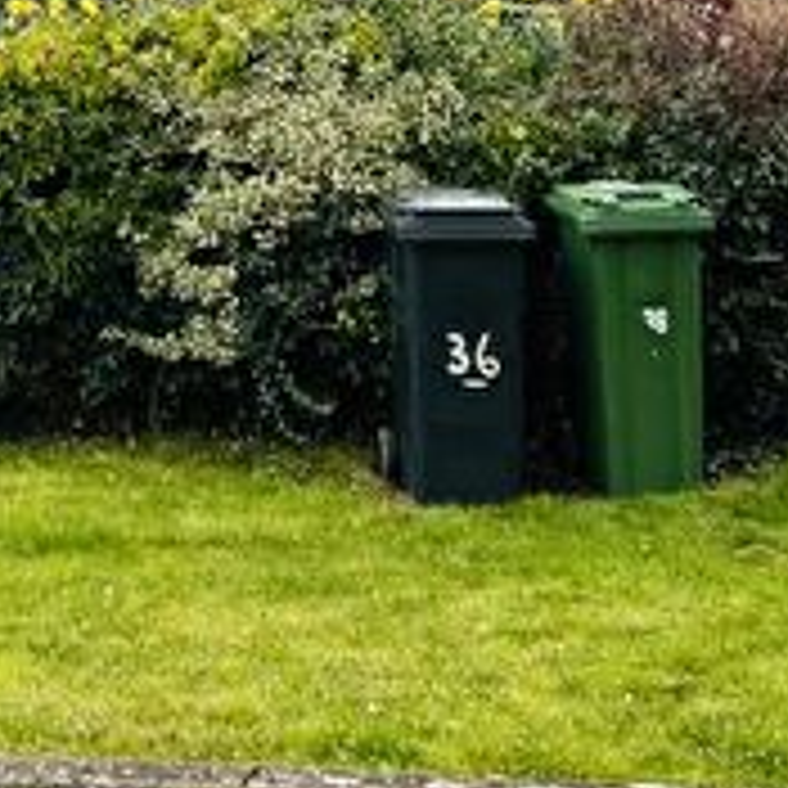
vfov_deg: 17.3
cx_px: 131
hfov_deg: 18.7
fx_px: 2369
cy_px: -331
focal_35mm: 92
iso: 50
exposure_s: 1/2632
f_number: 1.5
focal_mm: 5.7
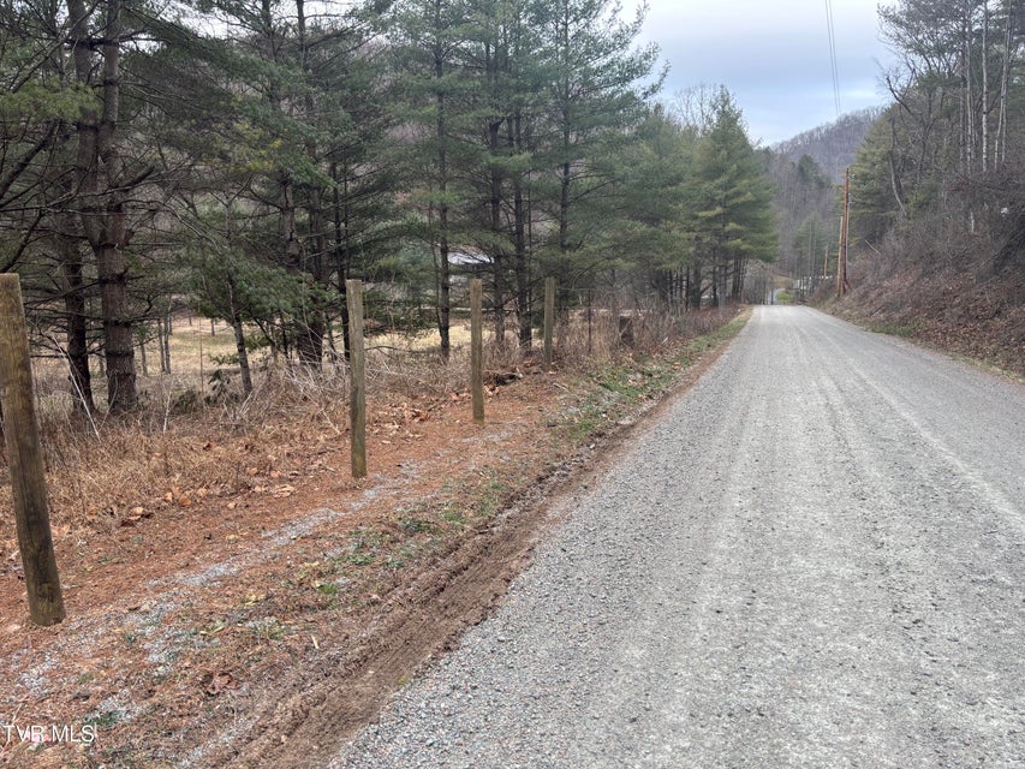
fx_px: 770
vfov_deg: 53.1
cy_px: 384
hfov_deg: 67.3
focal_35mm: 26
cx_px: 512
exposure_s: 1/128
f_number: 1.6
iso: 40
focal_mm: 5.96
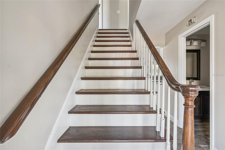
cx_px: 112
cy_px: 75
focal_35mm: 15
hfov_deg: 100.4
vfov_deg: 77.3
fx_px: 94
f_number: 7.1
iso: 640
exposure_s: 1/320
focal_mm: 10
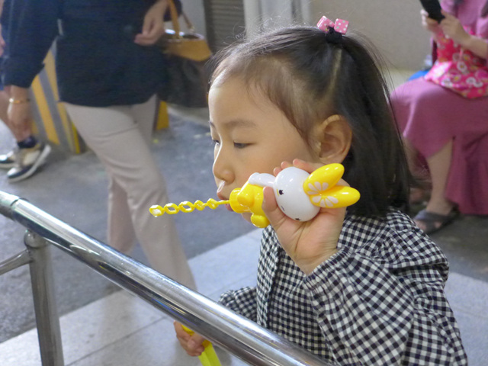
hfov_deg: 38.2
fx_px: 705
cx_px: 244
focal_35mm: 50
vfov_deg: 29.1
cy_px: 183
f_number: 1.9
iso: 1600
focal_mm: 9.8
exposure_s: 1/320
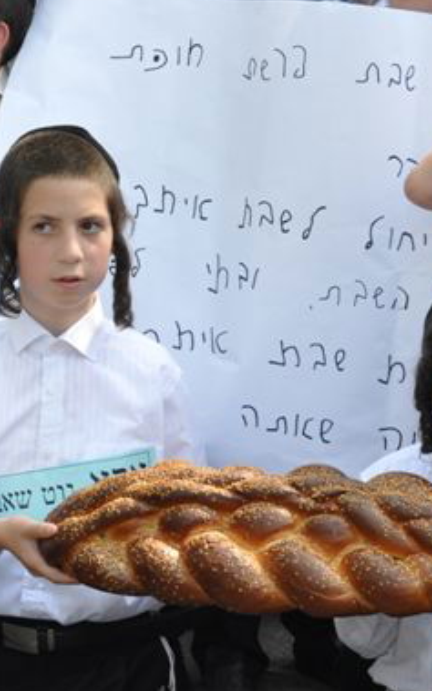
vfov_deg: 18.7
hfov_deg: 11.6
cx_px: -9
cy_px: 357
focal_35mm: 111
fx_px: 2097
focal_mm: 27
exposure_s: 1/200
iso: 200
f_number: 7.1
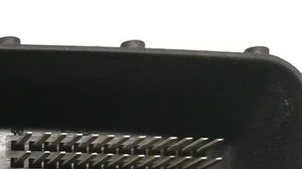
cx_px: -171
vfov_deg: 11.0
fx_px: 848
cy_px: 249
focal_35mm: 106
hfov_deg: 17.7
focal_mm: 3.83
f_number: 2.2
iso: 80
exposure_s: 1/100
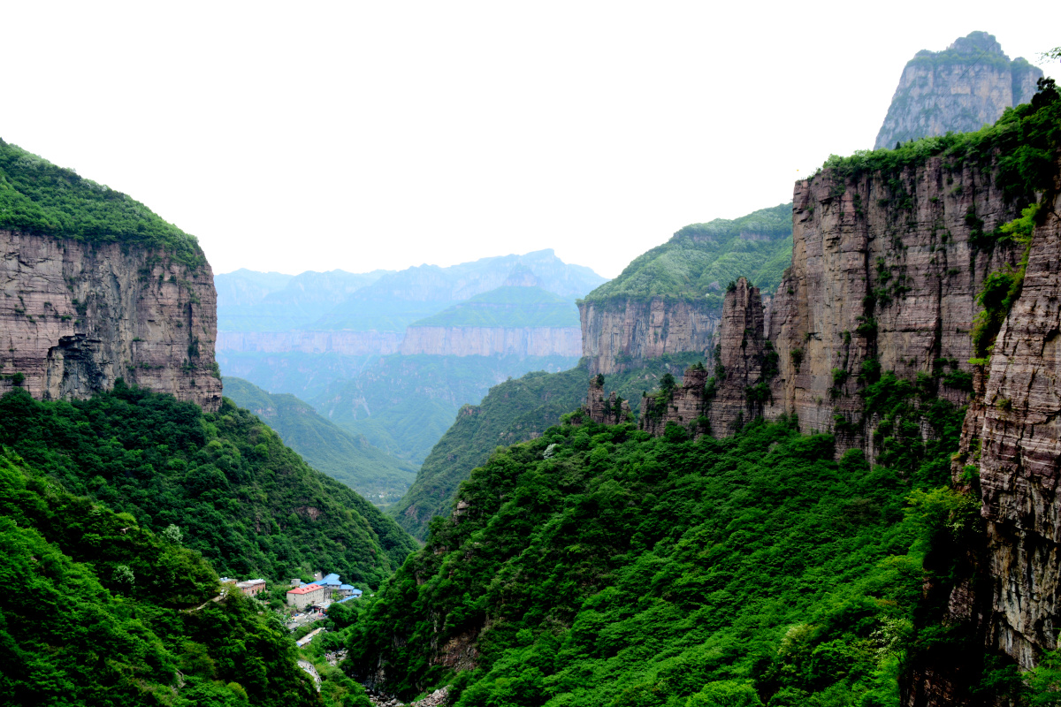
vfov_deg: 35.5
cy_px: 354
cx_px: 530
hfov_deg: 51.3
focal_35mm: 38
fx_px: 1105
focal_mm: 25
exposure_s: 1/80
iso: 200
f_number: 11
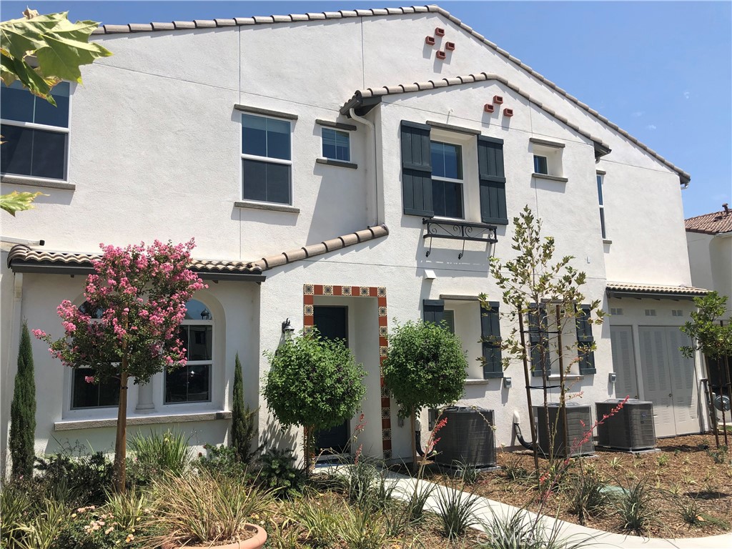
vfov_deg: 49.7
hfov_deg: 63.4
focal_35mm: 28
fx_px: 592
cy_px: 274
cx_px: 366
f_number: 1.8
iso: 20
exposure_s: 1/2433
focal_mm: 4
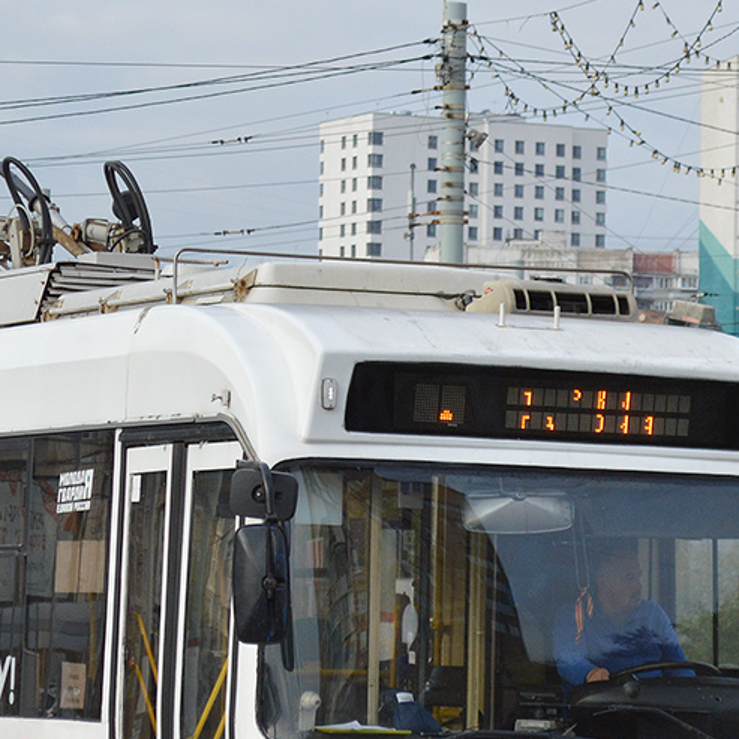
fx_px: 5152
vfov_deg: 8.2
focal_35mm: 213
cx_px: 265
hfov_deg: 8.2
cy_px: 384
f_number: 5.6
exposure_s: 1/800
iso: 400
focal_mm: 55
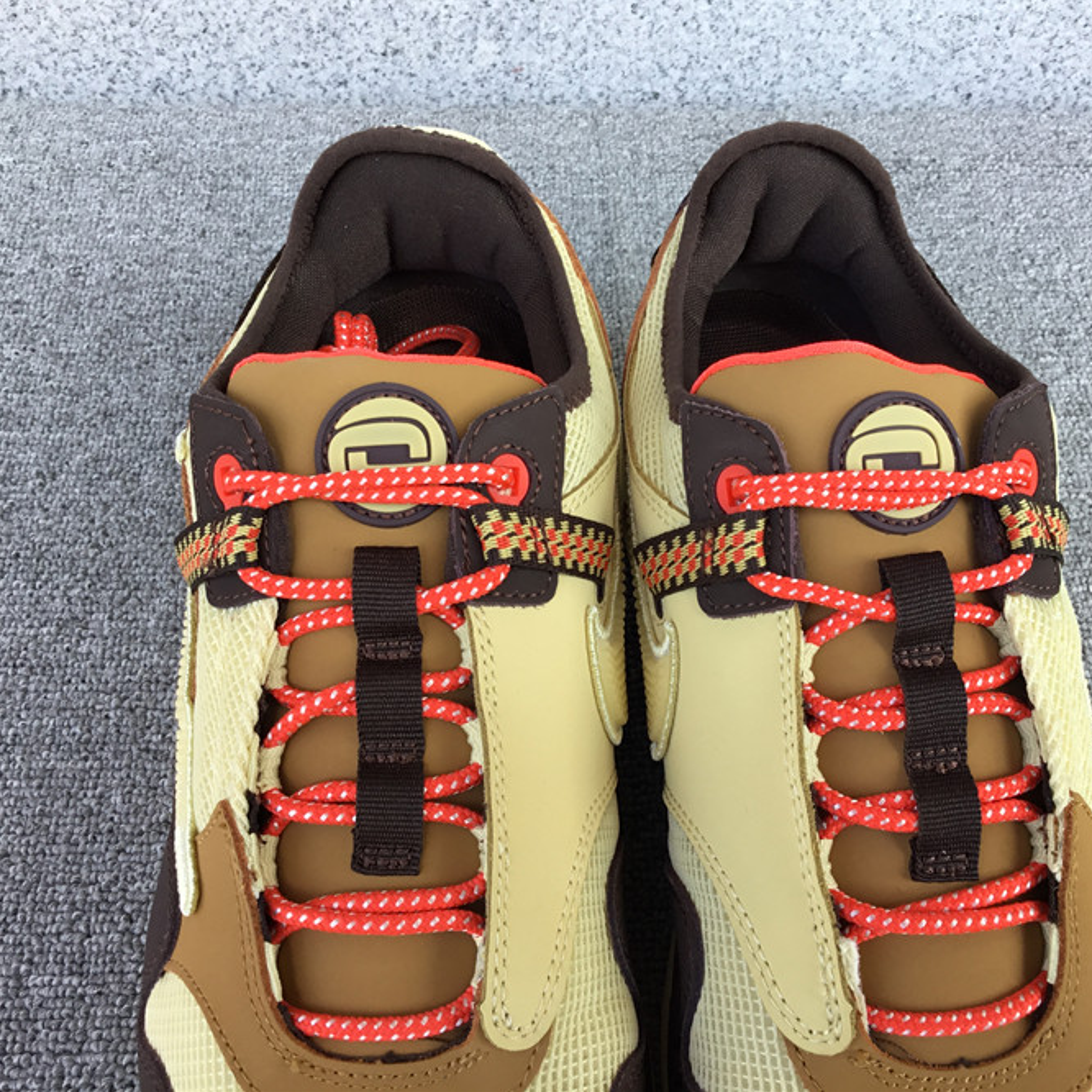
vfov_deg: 44.9
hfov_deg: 44.9
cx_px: 580
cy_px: 540
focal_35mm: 37
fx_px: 1321
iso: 25
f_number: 2.4
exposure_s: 1/100
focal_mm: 3.3
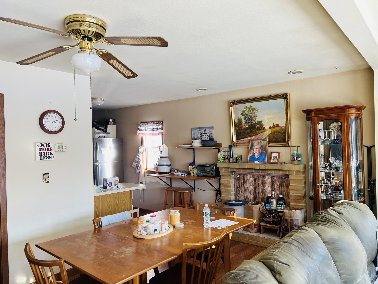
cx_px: 189
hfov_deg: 67.3
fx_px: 284
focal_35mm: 26
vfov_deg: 53.1
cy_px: 142
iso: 125
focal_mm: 5.7
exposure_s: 1/121
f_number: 1.5
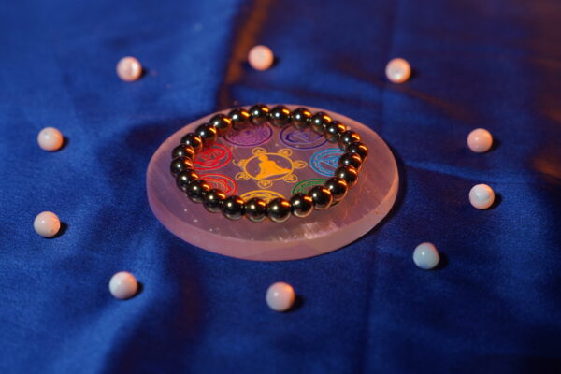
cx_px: 280
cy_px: 187
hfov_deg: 19.5
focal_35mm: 105
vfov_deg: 13.0
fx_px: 1636
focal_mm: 70
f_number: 4.5
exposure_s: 1/100
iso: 400
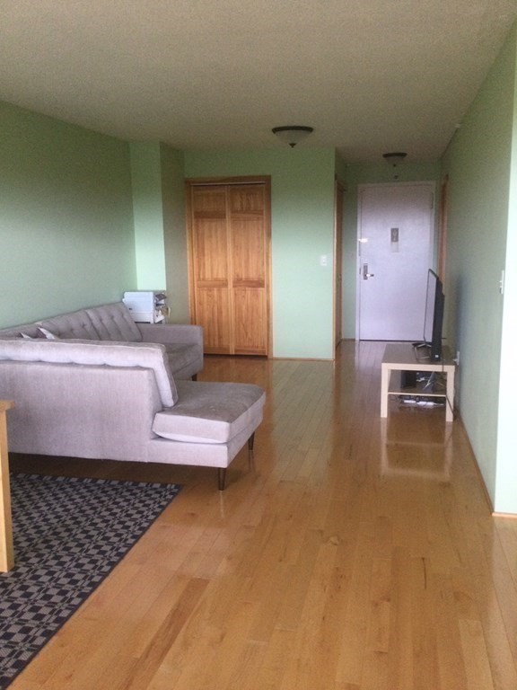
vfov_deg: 58.4
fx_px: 617
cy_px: 345
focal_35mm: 31
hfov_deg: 45.4
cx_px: 258
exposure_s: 1/30
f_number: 2.4
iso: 125
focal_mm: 3.3
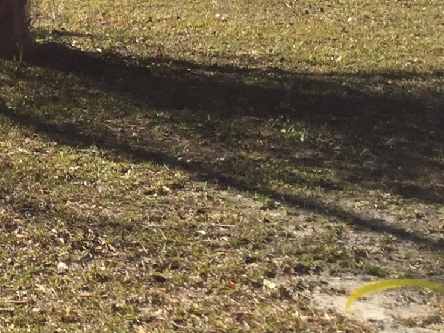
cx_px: -302
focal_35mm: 118
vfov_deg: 12.5
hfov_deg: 15.0
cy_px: 96
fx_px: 1514
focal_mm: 4.15
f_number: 2.2
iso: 32
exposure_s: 1/1319
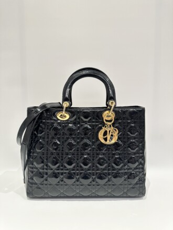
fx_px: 160
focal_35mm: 24
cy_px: 115
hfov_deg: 56.8
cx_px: 86
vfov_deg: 71.6
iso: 160
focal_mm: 6.86
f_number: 1.78
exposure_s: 1/50
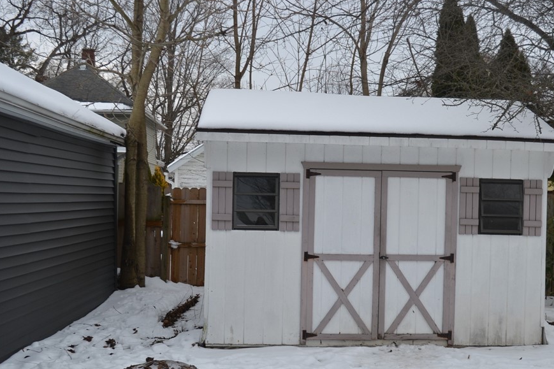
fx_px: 779
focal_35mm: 51
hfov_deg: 39.0
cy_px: 222
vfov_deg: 26.6
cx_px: 328
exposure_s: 1/125
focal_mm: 27
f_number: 5.6
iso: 100
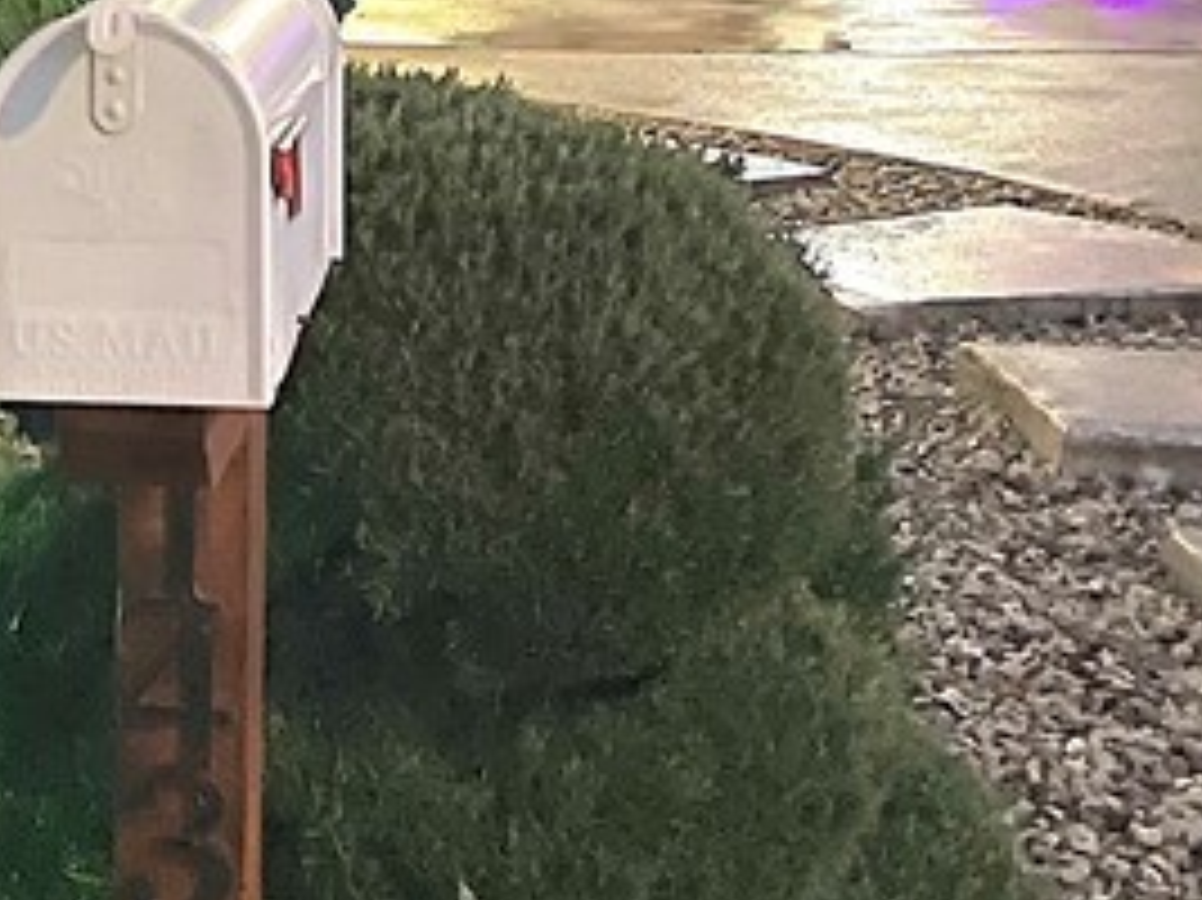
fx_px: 3332
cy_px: -22
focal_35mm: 96
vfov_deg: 15.1
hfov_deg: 19.3
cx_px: -239
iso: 1250
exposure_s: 1/21
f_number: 1.6
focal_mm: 5.1
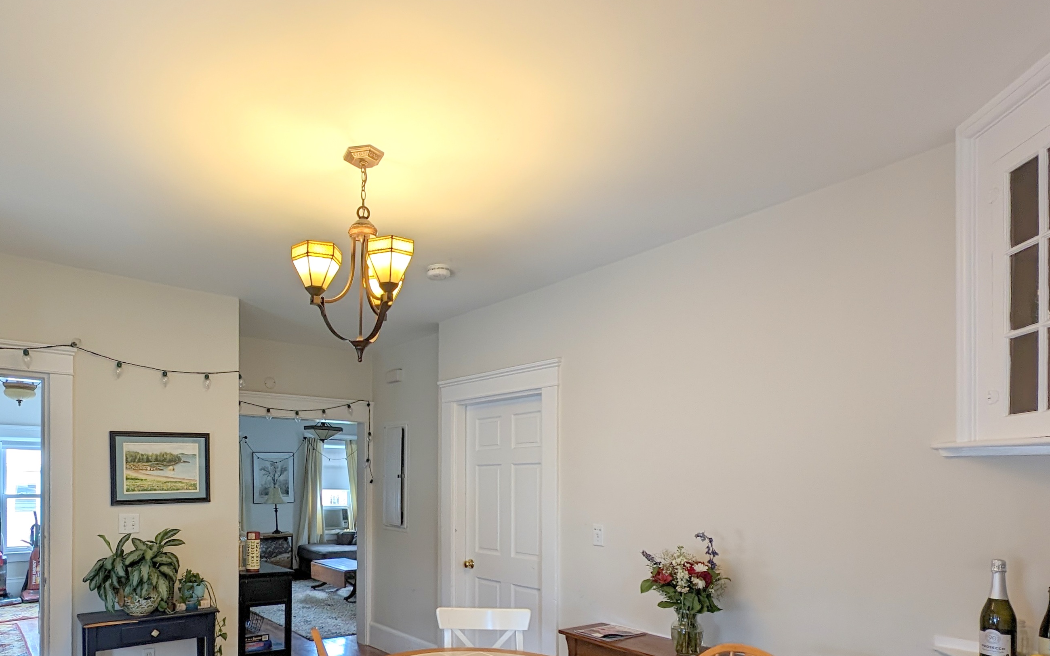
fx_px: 572
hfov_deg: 82.8
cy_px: 479
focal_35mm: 20
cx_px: 369
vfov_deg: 57.1
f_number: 1.95
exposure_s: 1/39.8
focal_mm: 2.23
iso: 42
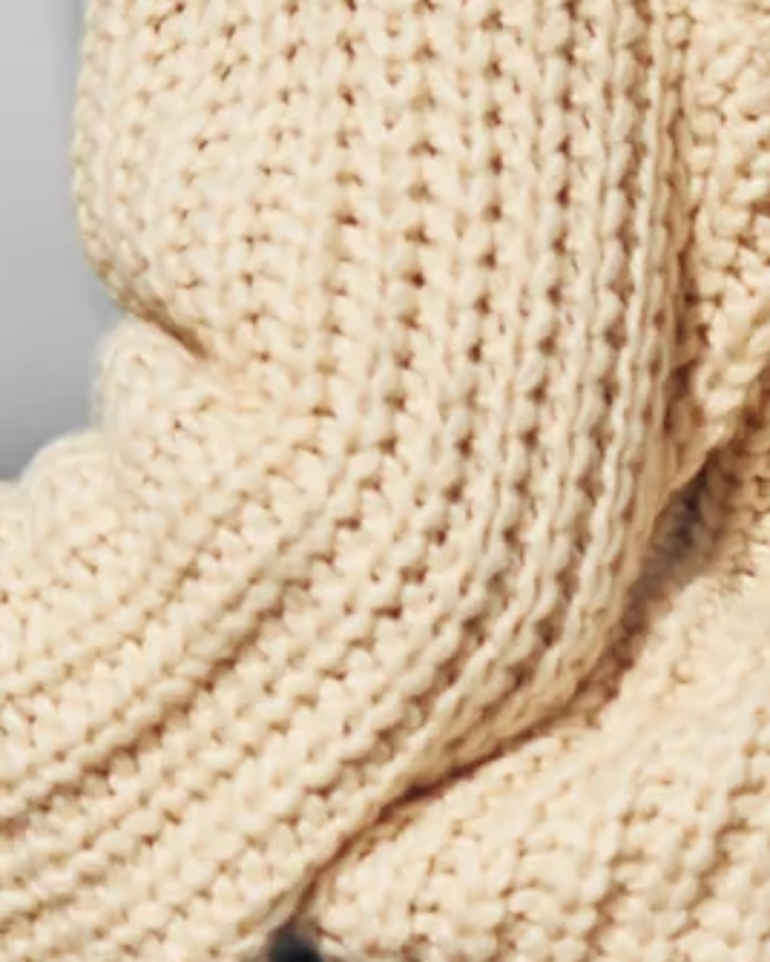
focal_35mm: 359
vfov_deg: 5.4
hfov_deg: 4.3
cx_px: 118
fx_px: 10227
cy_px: -73
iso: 64
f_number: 2.2
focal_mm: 50
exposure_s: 1/5000
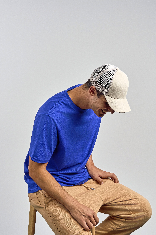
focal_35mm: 75
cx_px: 78
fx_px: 487
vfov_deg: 27.0
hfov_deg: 18.2
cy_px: 118
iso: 320
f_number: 9
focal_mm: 50
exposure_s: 1/160
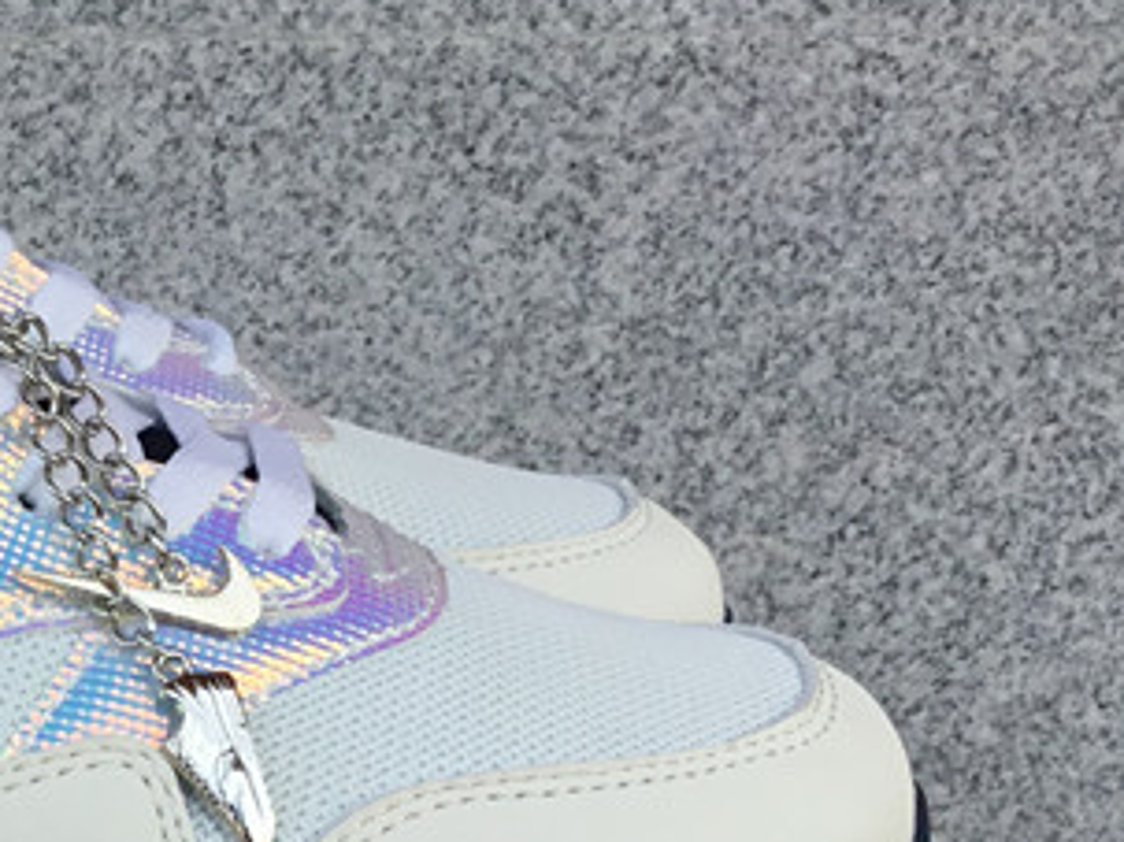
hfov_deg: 20.1
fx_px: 2986
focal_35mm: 92
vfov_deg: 15.5
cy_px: 992
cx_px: -178
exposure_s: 1/330
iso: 25
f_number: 2.4
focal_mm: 3.3
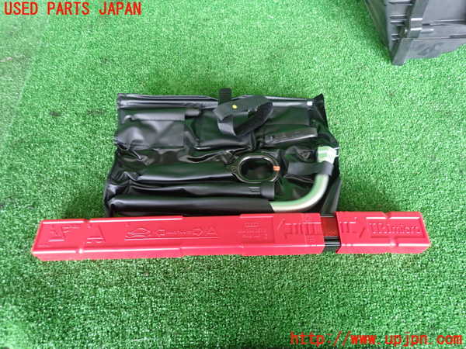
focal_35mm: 25
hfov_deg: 69.4
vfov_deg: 54.9
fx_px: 337
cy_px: 174
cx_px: 233
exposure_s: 1/30
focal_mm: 4.5
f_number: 2
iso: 320
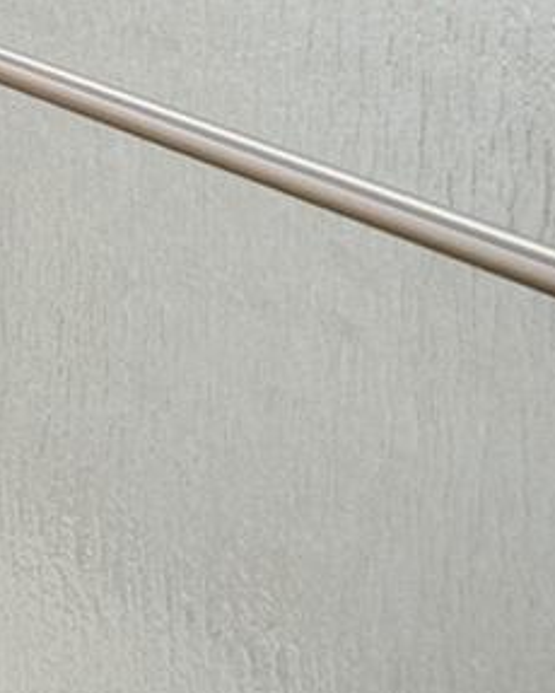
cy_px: -553
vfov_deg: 20.1
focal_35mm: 68
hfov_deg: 13.8
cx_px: -857
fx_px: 1395
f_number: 7.1
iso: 125
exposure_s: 1/3
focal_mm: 13
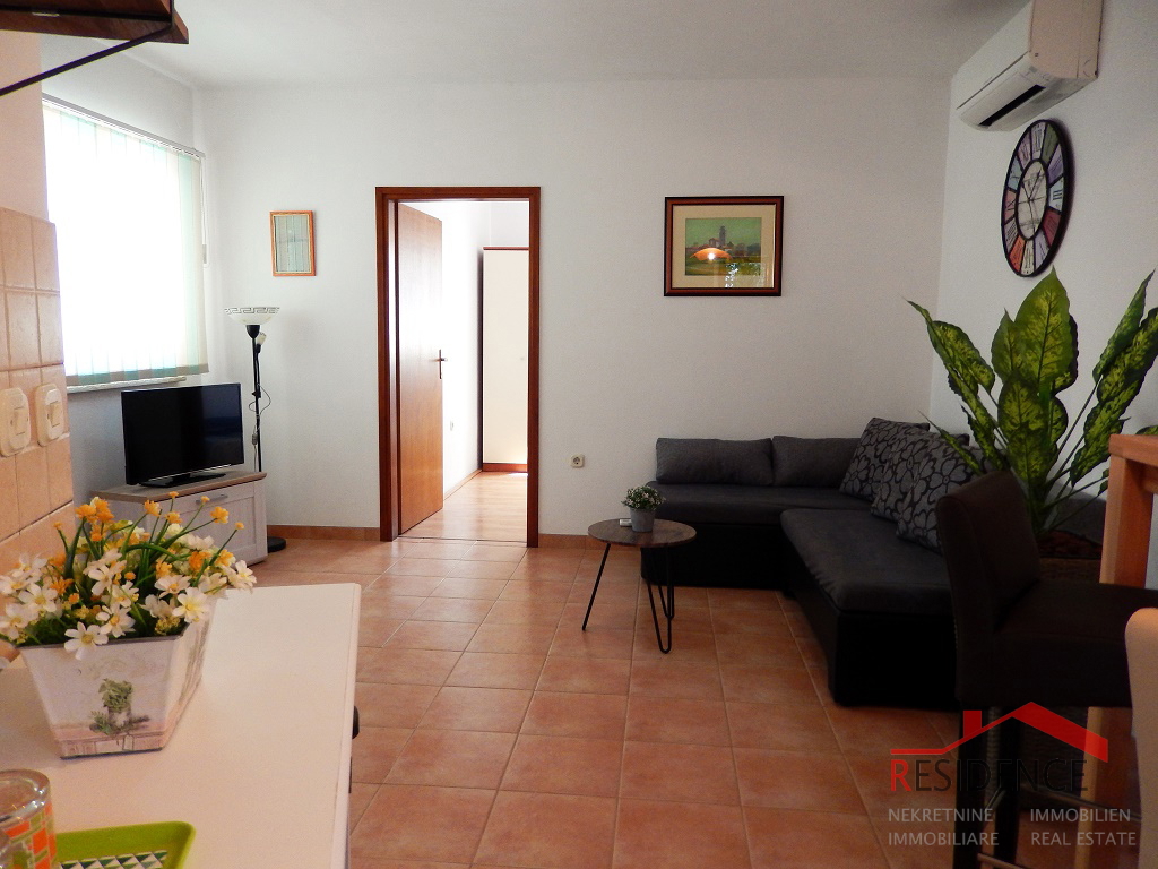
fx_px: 836
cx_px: 579
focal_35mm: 25
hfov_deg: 69.4
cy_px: 434
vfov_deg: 54.9
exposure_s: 1/30
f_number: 3.4
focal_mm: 4.5
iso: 250
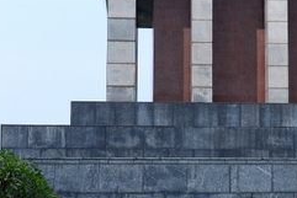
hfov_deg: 13.5
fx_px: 1230
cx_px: 323
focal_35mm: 149
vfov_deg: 9.2
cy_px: 97
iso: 200
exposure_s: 1/400
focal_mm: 35
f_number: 8
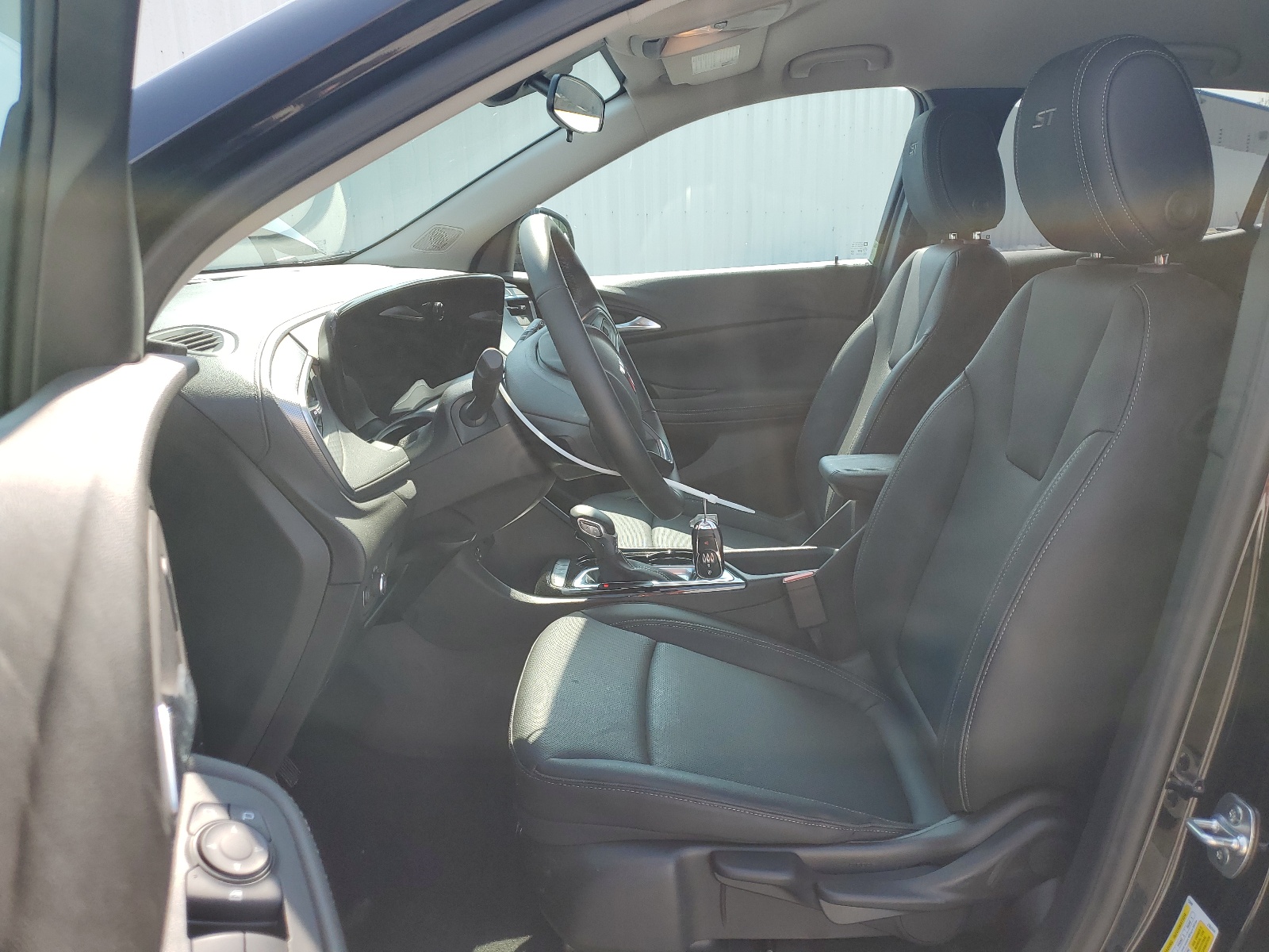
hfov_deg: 67.3
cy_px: 476
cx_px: 634
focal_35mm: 26
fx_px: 953
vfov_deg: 53.1
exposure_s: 1/769
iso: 50
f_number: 1.5
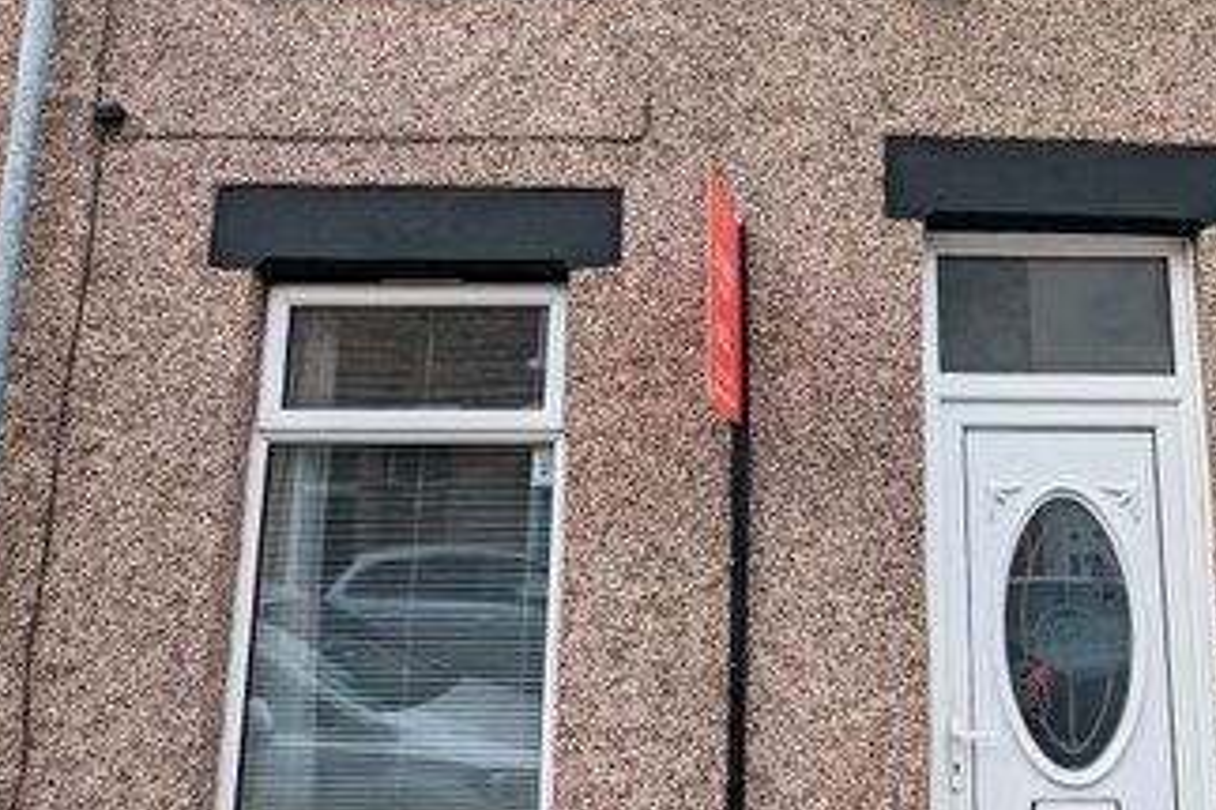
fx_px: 1215
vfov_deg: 36.3
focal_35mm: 36
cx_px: 804
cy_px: 243
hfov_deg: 52.2
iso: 49
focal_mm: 2.35
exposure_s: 1/1460
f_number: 2.2
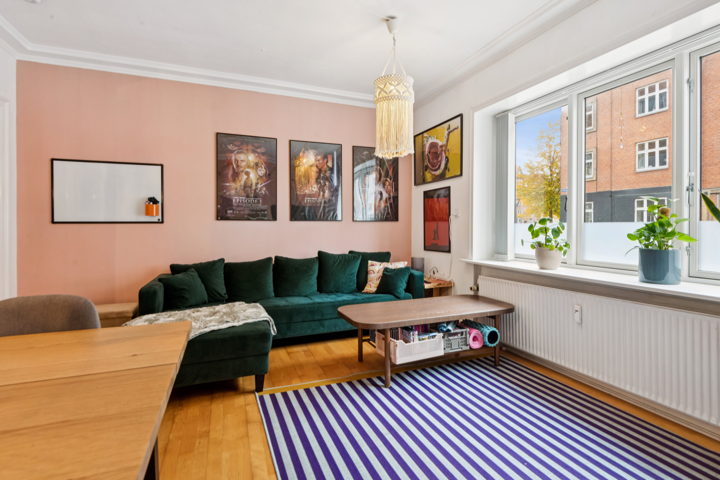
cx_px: 360
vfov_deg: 70.4
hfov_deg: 93.3
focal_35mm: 17
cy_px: 240
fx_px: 340
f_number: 11
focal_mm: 17
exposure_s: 1/3.33
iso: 800
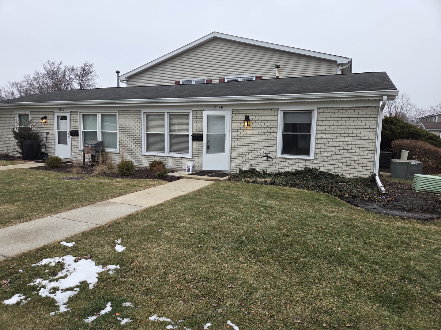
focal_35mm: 23
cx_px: 220
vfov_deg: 58.9
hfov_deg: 73.9
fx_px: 293
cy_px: 165
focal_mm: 5.4
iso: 80
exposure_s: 1/767
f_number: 1.8
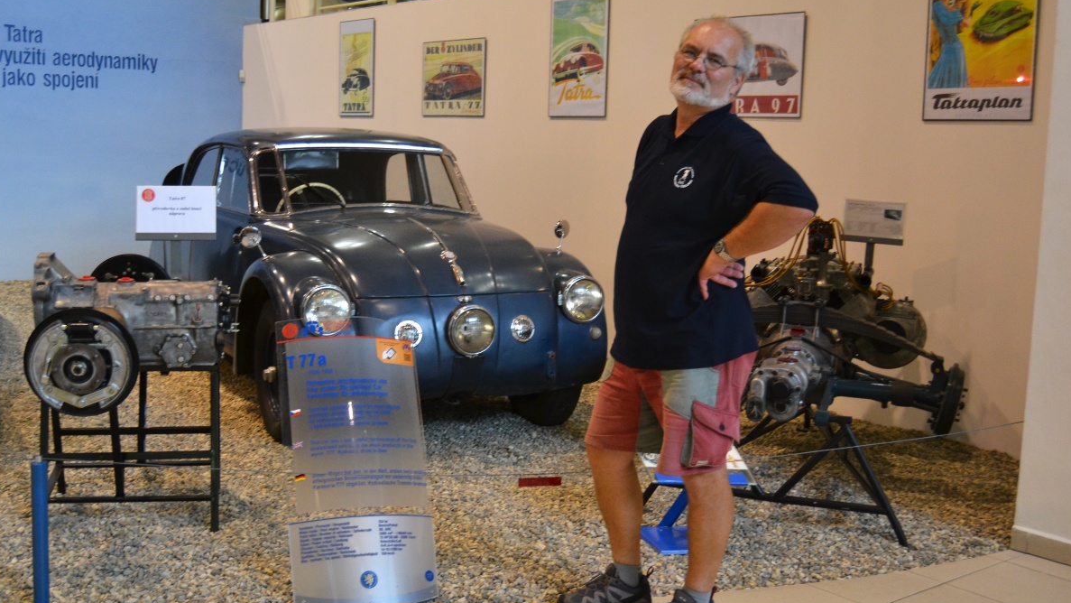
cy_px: 308
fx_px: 1038
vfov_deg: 32.4
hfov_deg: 54.6
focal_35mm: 37
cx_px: 534
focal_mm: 23
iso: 1000
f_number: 3.8
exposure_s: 1/60
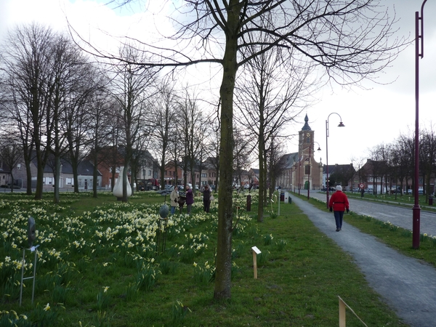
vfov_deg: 42.9
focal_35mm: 33
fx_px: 416
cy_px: 164
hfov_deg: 55.4
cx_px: 218
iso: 100
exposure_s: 1/500
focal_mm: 5.5
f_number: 2.8
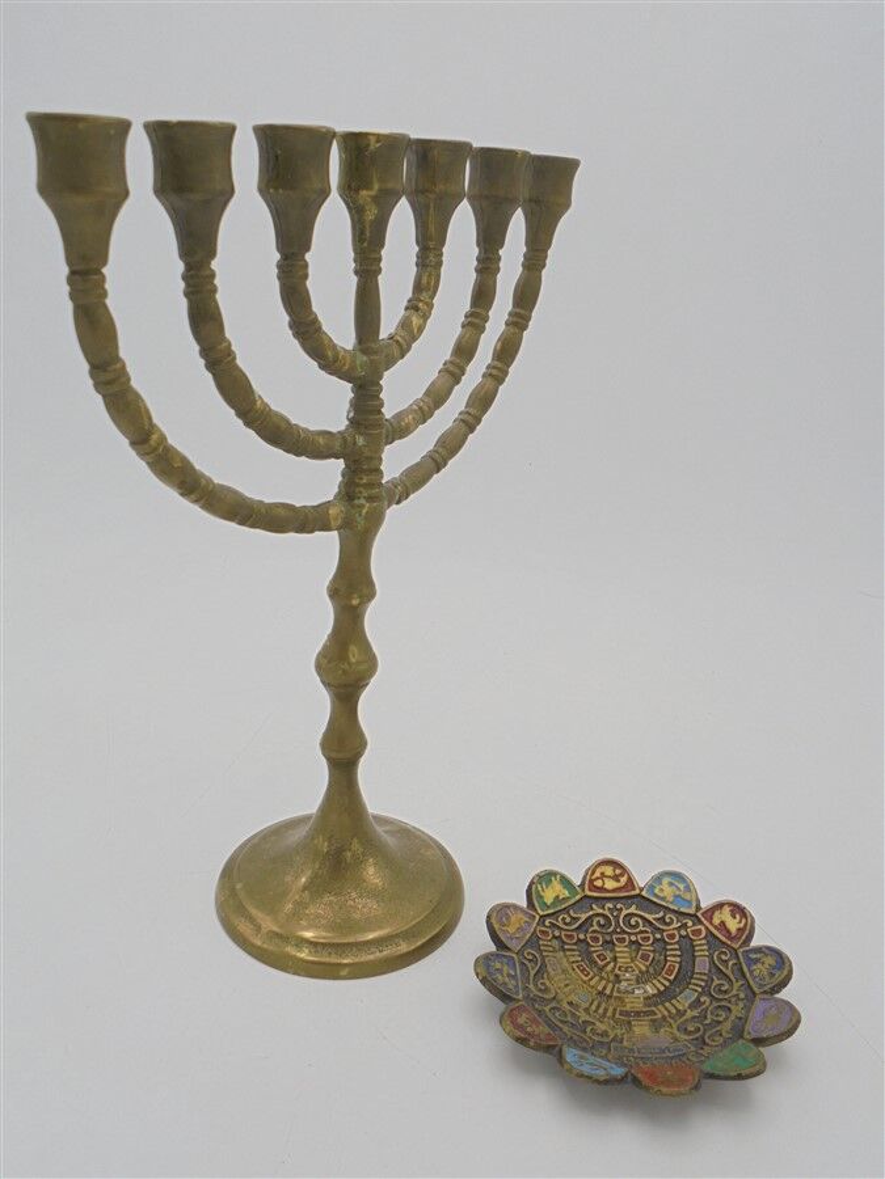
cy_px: 590
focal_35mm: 29
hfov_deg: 48.2
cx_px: 442
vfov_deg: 61.7
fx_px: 989
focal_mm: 5.3
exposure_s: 1/250
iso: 100
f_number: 3.7
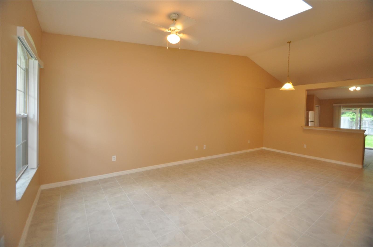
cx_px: 186
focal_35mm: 15
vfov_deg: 77.2
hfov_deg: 100.5
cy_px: 124
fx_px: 155
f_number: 4
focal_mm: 10
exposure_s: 1/60
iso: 720
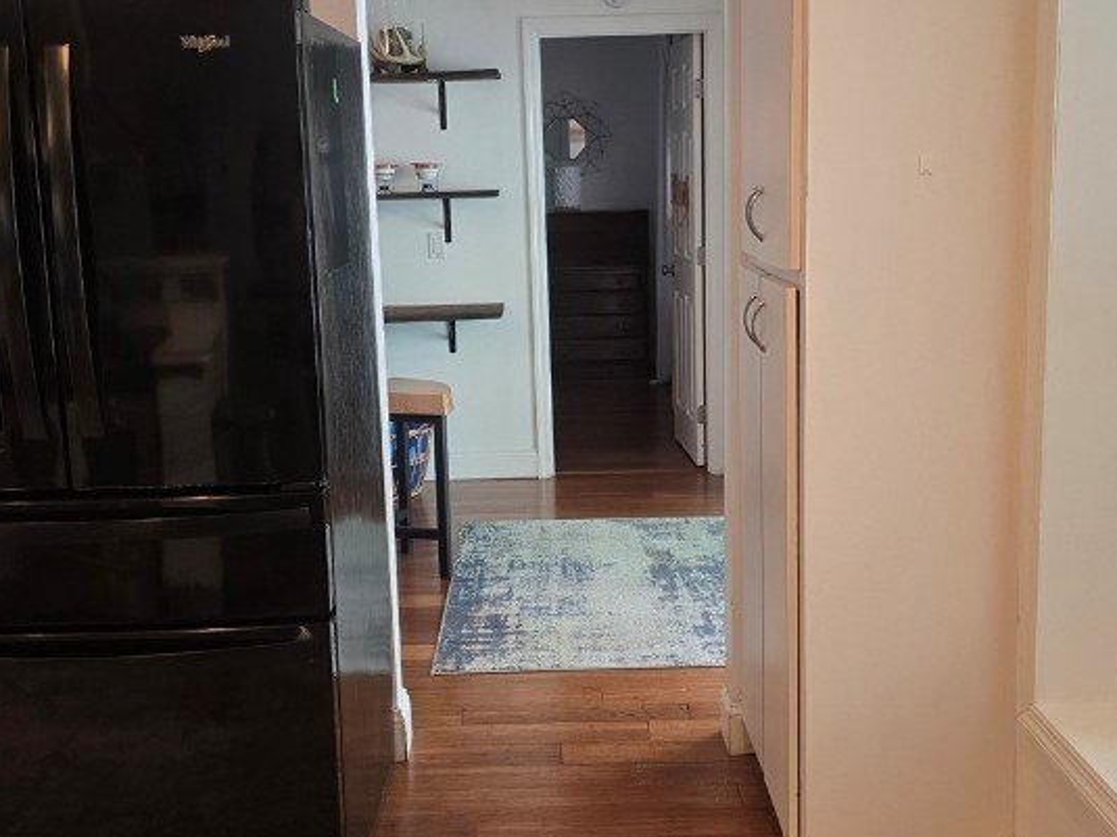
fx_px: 1419
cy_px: 434
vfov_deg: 32.9
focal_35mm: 44
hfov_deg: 43.0
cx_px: 547
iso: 160
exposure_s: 1/120
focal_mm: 6.3
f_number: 1.7
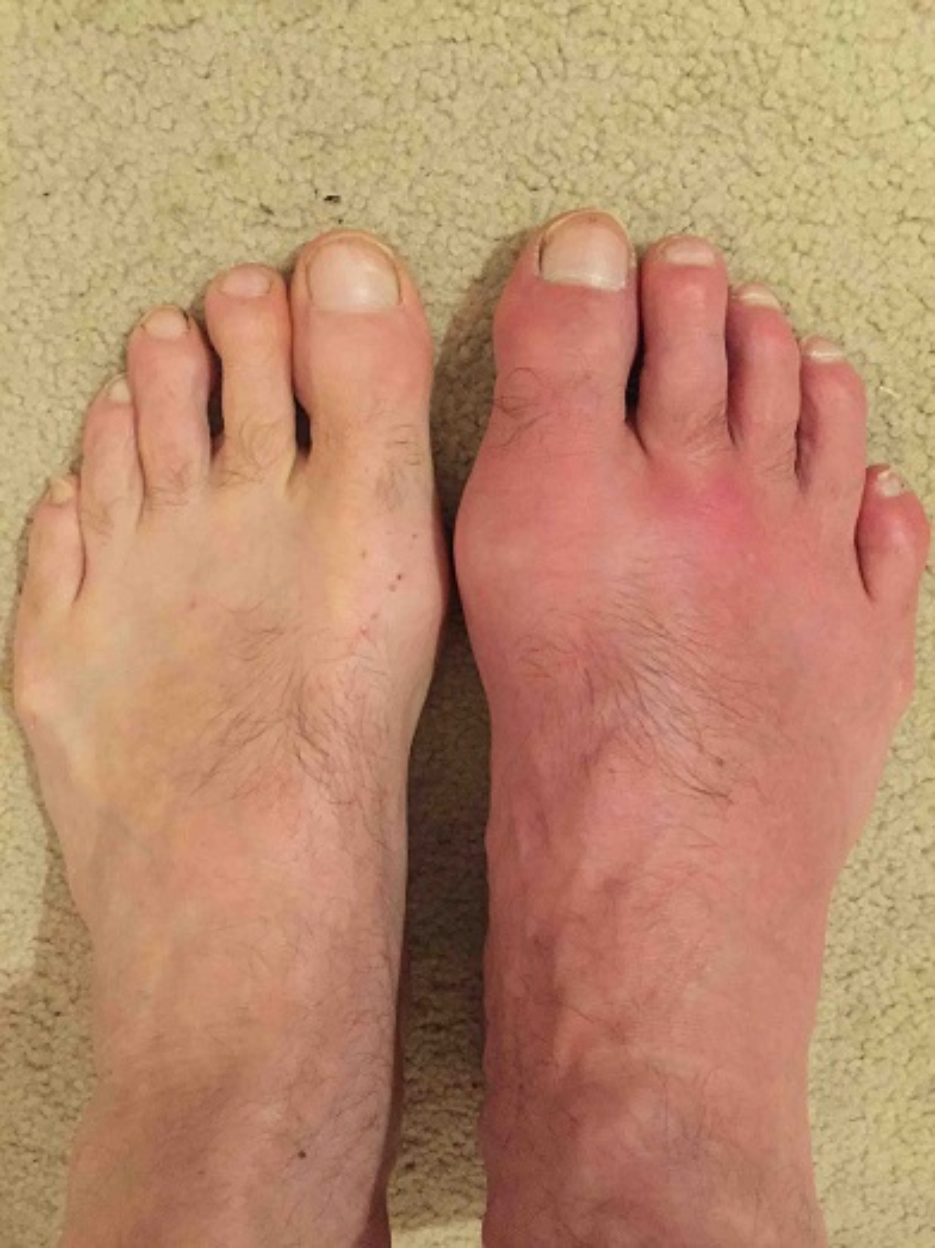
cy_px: 624
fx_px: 1045
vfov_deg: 61.7
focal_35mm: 29
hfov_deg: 48.2
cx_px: 468
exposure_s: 1/17
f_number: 2.2
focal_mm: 4.15
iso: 500
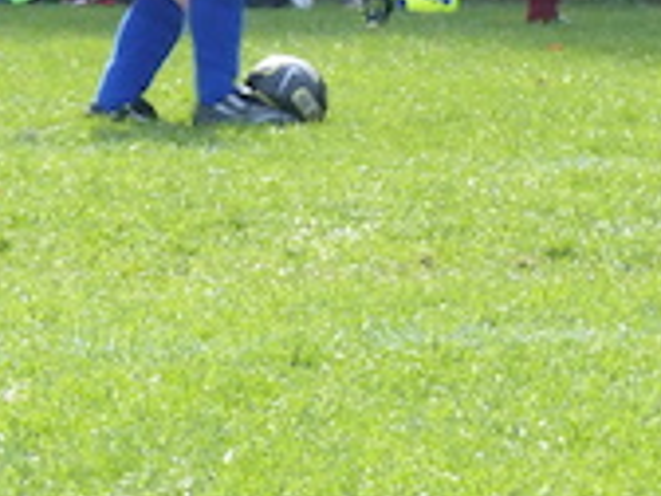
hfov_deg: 2.6
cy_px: -189
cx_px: 486
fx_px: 14531
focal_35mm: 761
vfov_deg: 2.0
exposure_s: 1/500
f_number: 2.8
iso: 320
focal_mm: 43.3
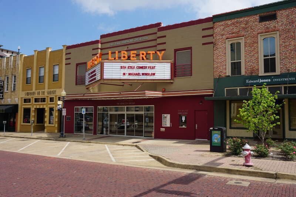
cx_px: 148
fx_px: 247
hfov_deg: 61.9
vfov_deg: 43.6
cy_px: 98
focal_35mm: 30
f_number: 11
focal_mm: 20
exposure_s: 1/160
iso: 100
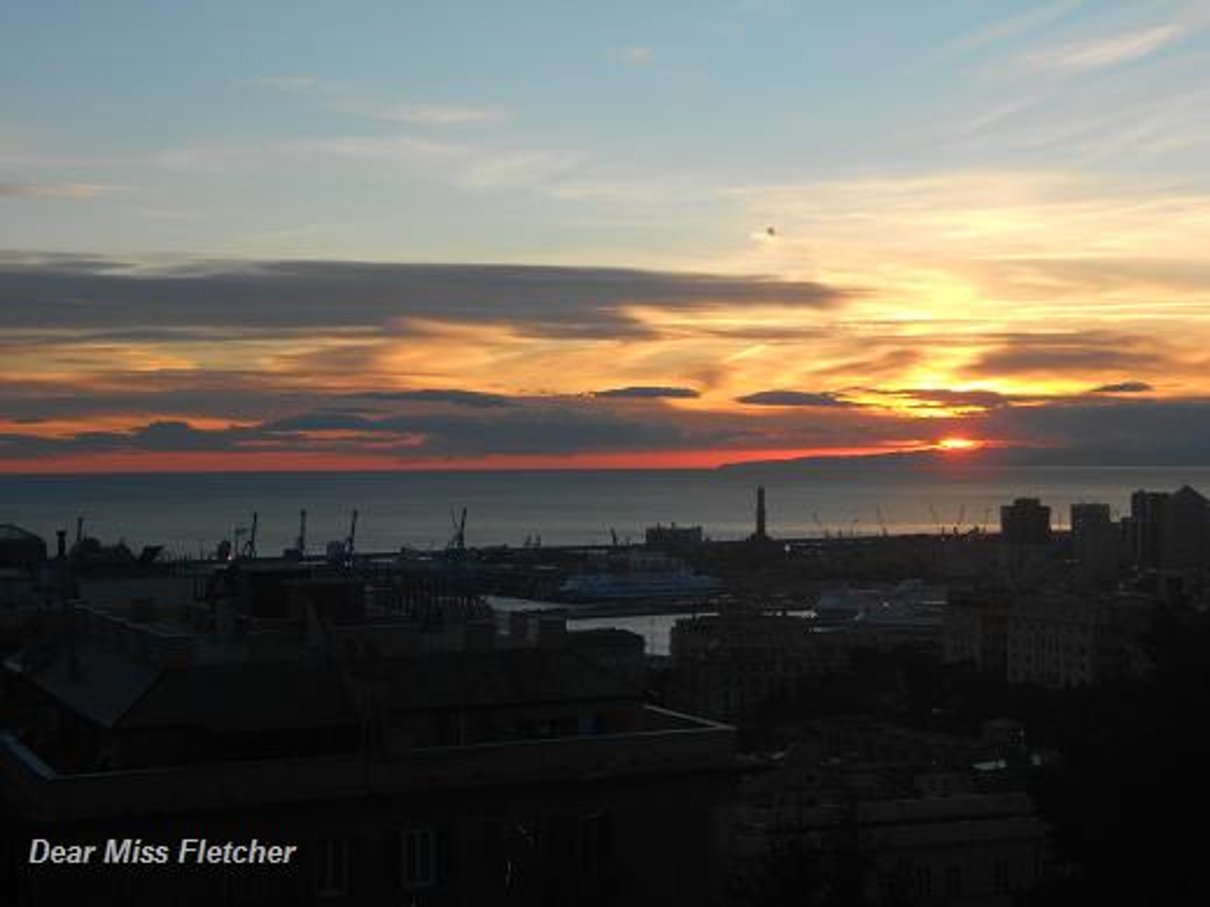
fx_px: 1957
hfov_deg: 34.4
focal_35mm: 56
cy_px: 454
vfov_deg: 26.1
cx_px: 605
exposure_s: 1/160
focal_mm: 10
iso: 80
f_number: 4.9
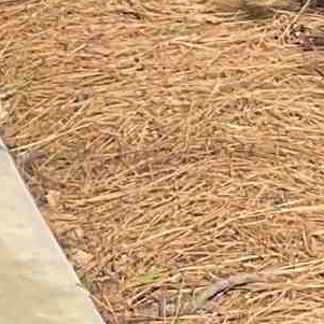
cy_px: -803
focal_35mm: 262
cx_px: -536
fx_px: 2774
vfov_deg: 6.0
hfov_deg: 6.3
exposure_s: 1/1984
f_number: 1.8
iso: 16
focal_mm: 3
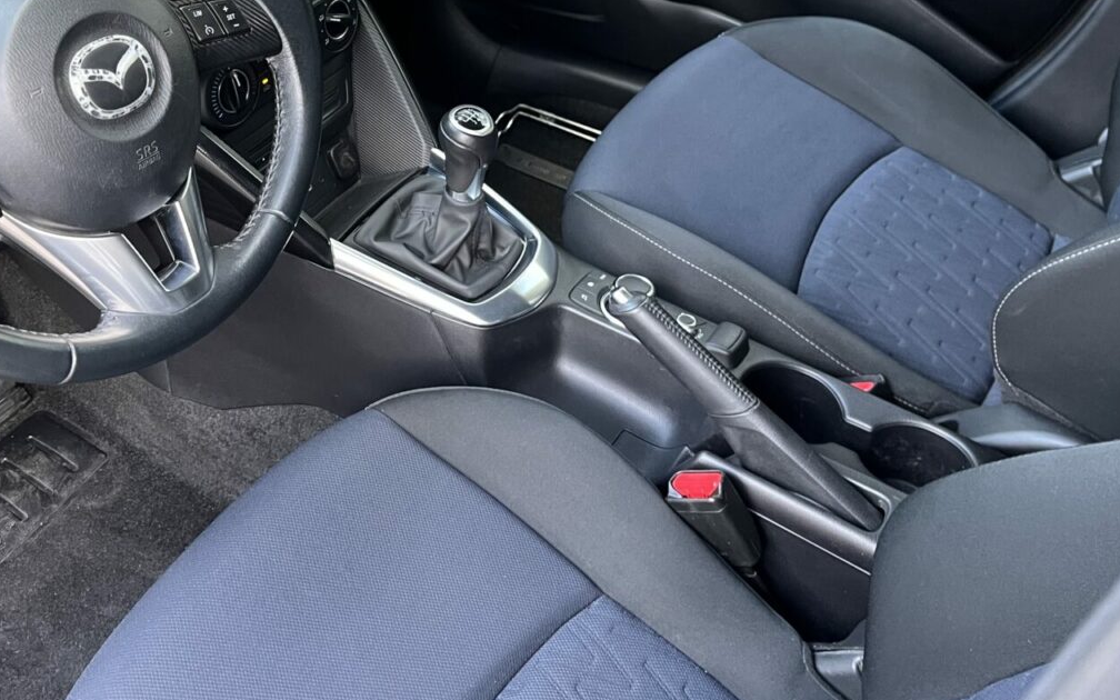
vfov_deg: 29.7
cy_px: 121
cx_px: 414
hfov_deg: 46.7
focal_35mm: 42
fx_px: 1282
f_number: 1.6
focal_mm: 5.1
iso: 250
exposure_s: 1/60
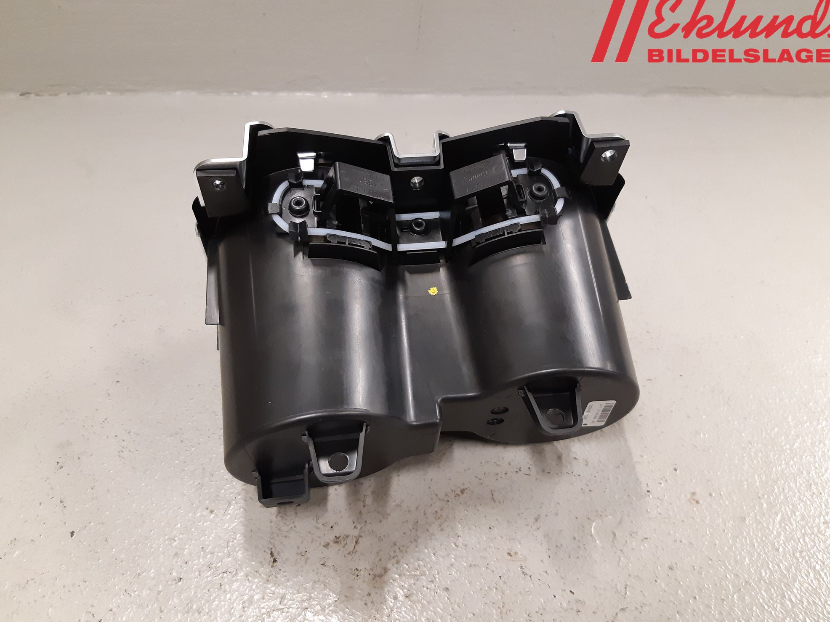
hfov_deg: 65.3
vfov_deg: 51.4
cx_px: 418
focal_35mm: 27
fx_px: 647
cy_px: 314
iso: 200
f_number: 1.7
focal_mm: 3.93
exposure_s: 1/50
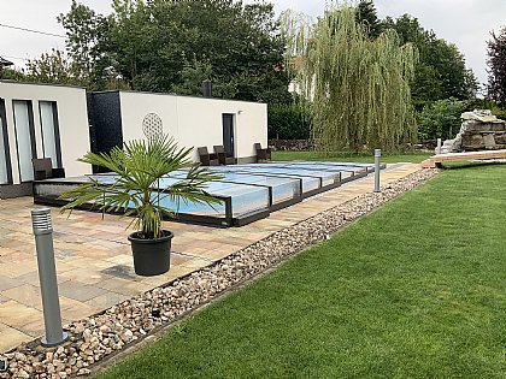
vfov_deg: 48.2
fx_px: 424
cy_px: 190
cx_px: 253
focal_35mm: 29
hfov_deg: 61.7
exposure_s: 1/171
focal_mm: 3
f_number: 1.8
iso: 16
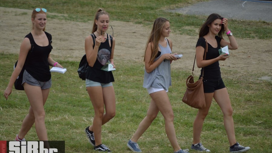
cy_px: 78
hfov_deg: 6.9
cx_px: 136
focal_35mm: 315
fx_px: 2272
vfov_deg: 3.9
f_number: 5.6
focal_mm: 200
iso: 400
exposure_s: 1/2000
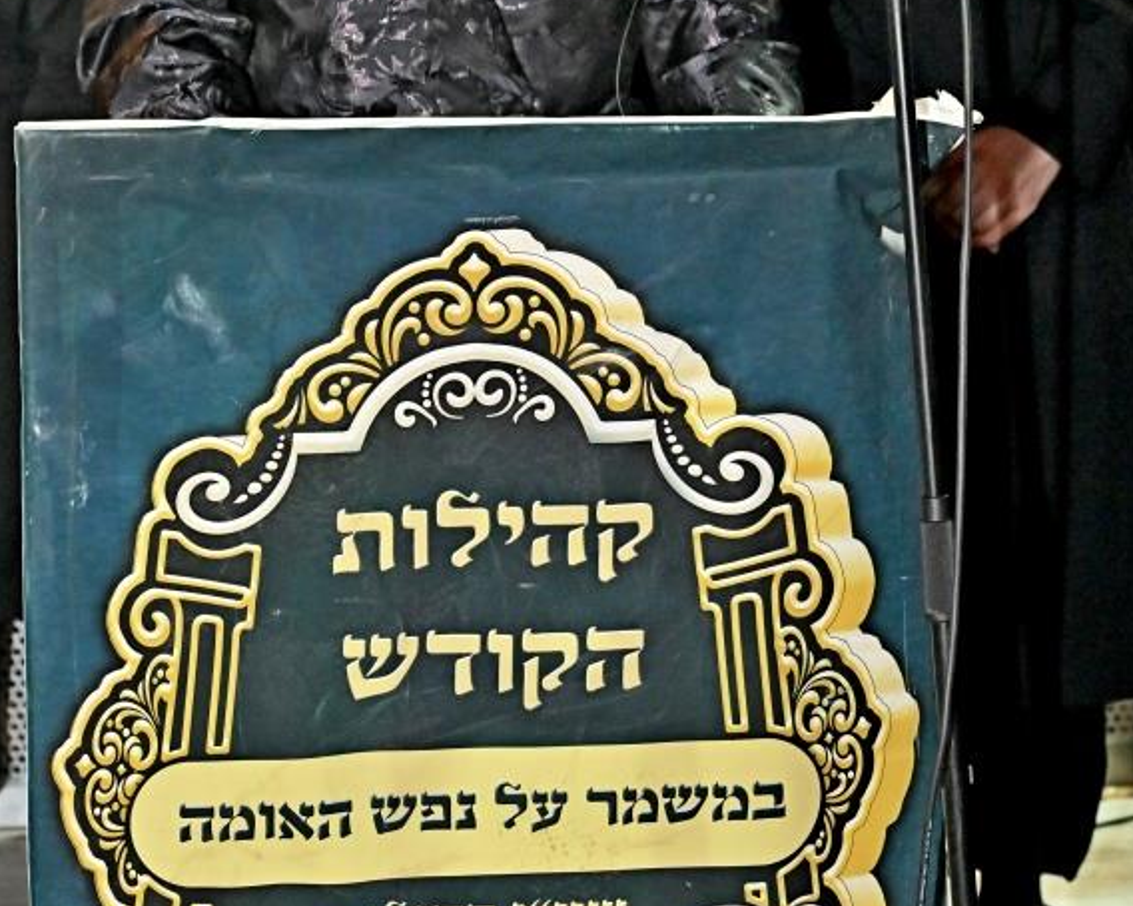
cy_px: 194
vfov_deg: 11.2
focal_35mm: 137
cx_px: 547
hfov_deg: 14.1
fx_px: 4592
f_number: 4
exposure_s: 1/160
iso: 2000
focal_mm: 54
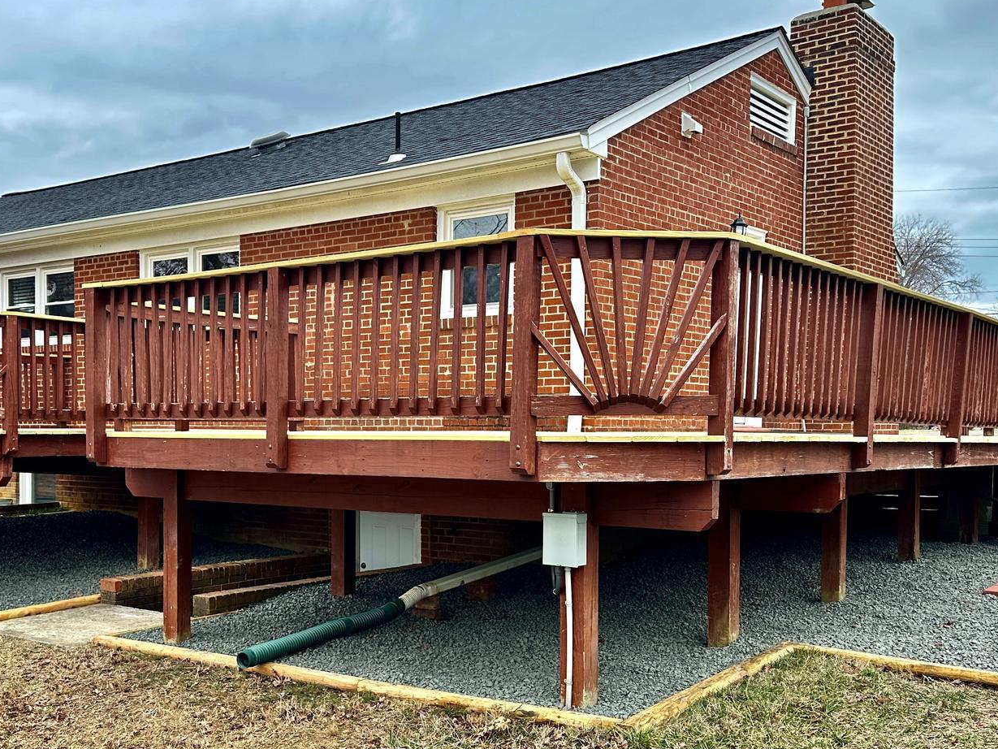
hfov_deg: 46.5
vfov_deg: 35.8
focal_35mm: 40
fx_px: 1153
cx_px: 398
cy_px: 458
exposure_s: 1/516
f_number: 1.78
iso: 80
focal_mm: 6.86
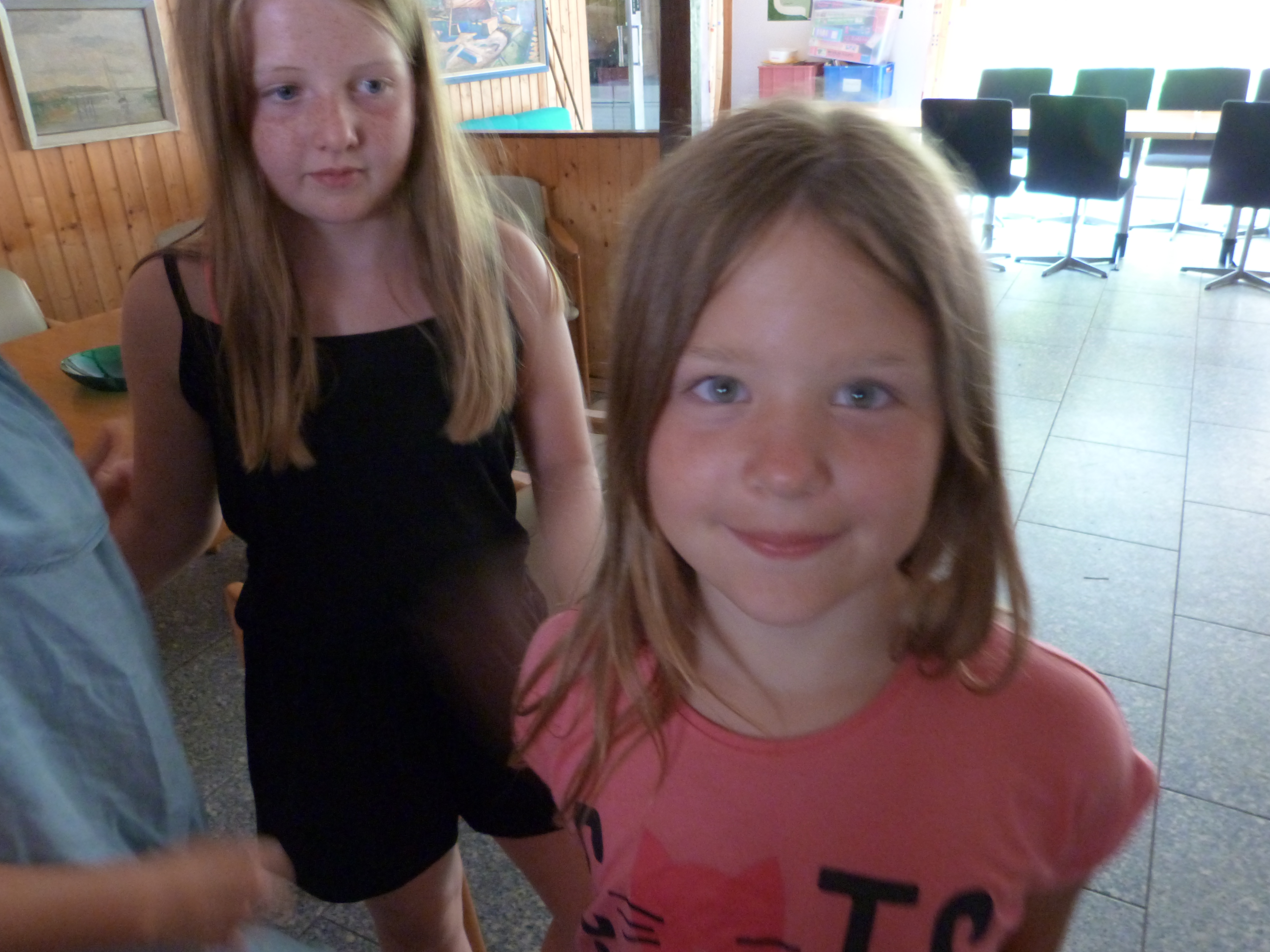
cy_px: 479
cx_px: 638
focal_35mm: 26
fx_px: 954
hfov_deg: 67.3
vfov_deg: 53.1
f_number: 2.8
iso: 400
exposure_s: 1/4
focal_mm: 4.5
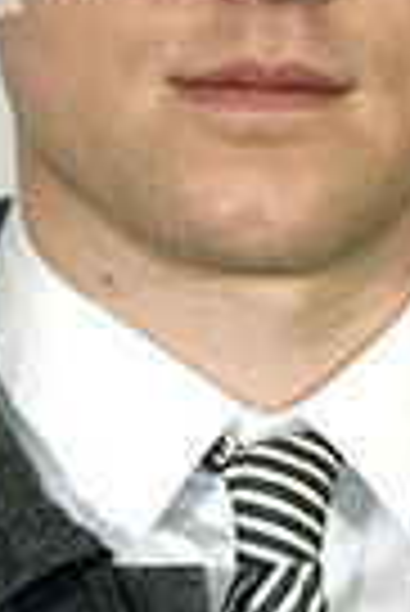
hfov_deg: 2.6
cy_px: 148
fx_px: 9013
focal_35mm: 529
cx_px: 243
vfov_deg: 3.9
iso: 800
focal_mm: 180
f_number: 3.5
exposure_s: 1/250
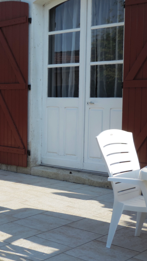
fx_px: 430
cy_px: 133
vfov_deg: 33.8
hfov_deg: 18.7
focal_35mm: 62
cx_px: -11
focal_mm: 6.2
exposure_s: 1/640
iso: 80
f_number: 3.3
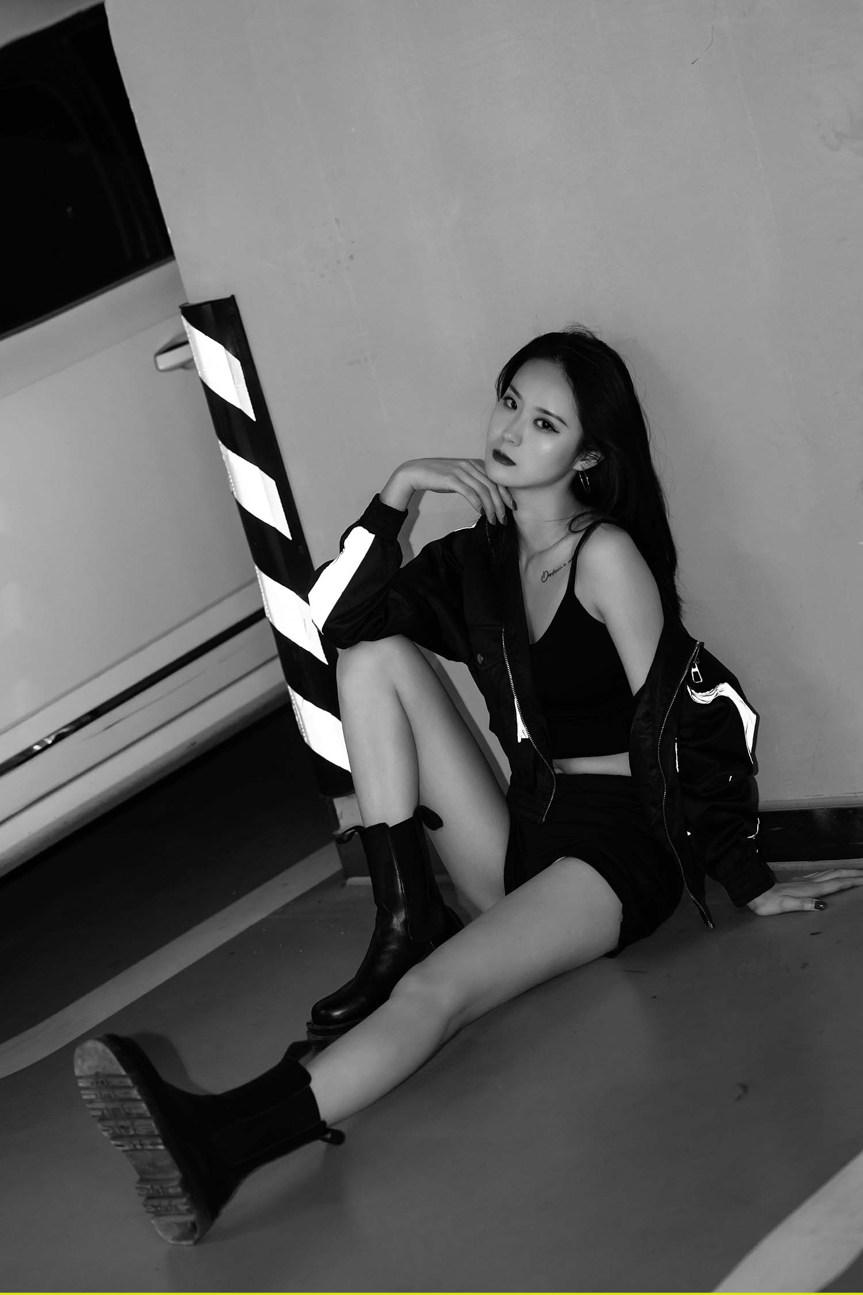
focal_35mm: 85
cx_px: 432
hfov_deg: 16.1
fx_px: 3056
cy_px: 648
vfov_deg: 23.9
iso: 400
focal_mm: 85
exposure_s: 1/100
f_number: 2.5
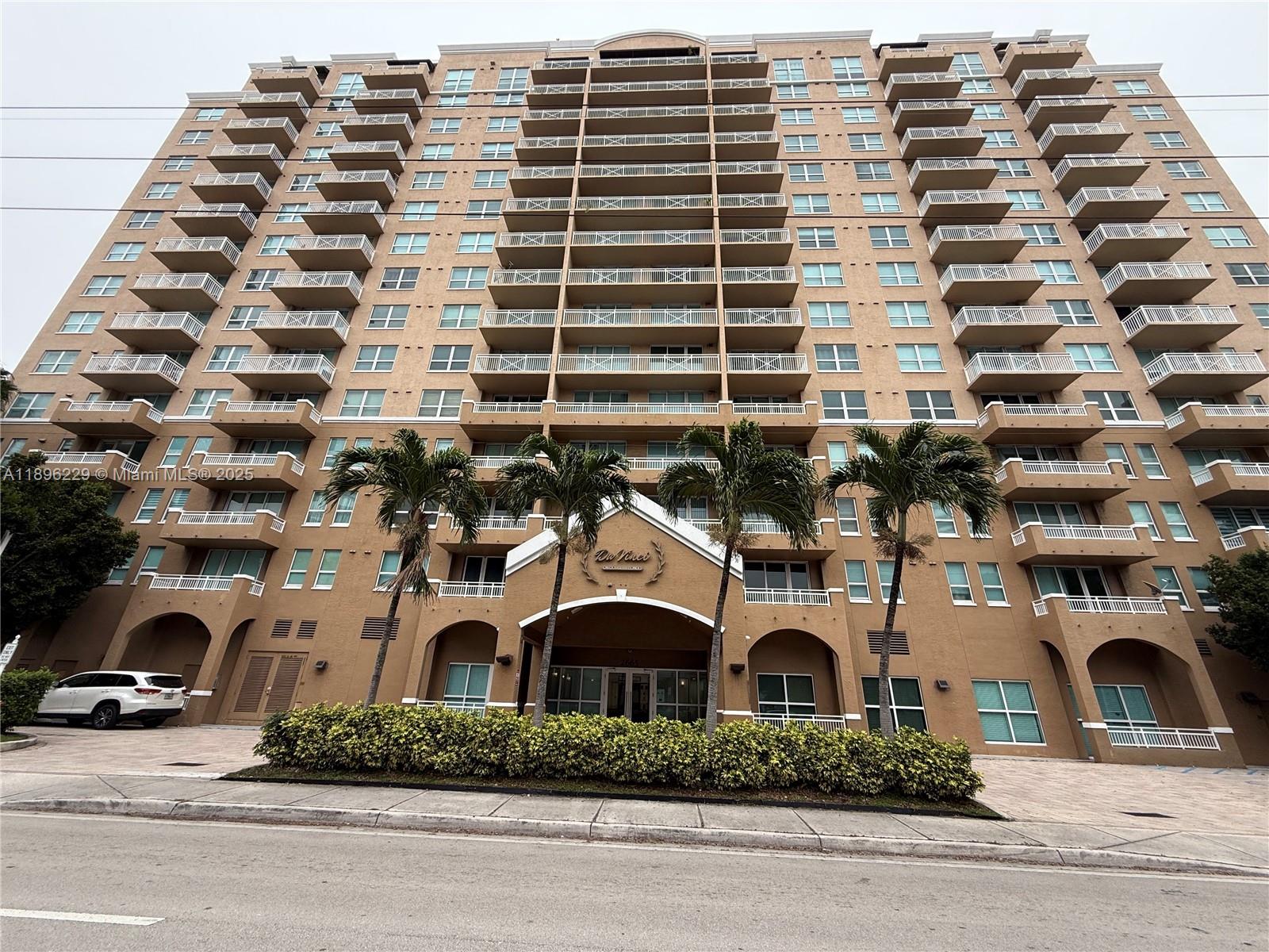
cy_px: 476
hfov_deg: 102.1
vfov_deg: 85.7
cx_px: 634
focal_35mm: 14
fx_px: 513
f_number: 2.2
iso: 40
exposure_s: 1/111
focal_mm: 2.22
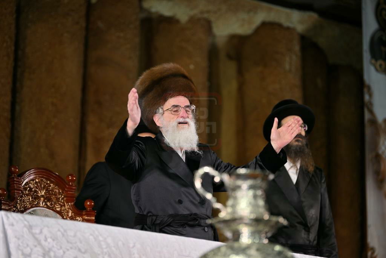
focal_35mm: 150
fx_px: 1608
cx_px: 193
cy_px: 129
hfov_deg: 13.7
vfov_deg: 9.2
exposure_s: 1/200
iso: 160
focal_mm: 150
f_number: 2.8
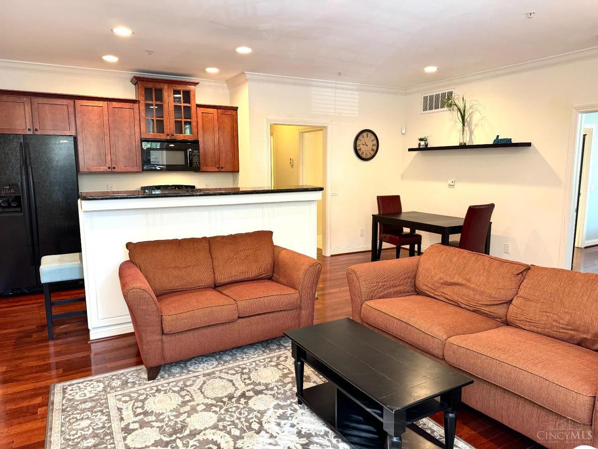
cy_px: 224
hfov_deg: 71.6
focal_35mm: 24
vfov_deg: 56.8
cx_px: 299
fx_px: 415
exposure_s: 1/60
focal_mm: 6.76
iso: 200
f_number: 1.78
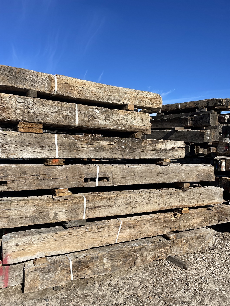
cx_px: 115
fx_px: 230
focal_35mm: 26
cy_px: 153
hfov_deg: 53.1
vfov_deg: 67.3
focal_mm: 4.2
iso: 32
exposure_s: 1/4132
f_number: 1.6
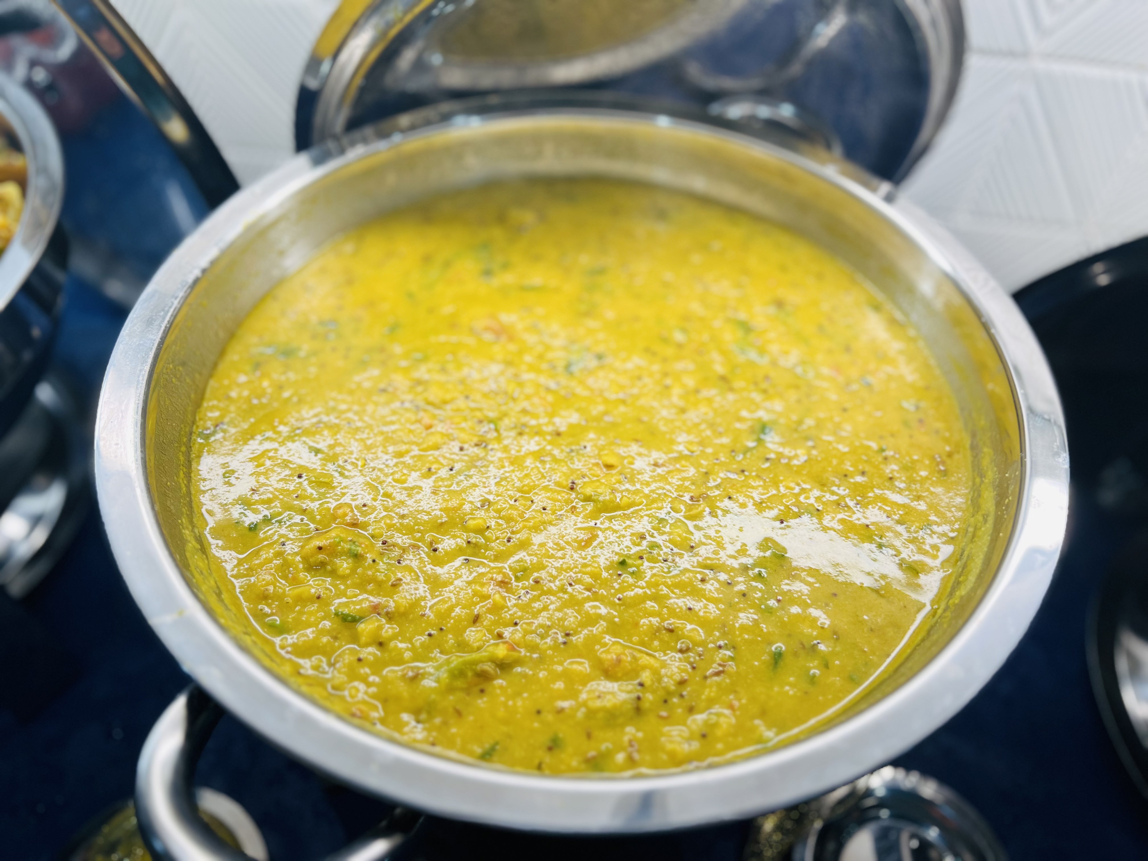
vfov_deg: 53.1
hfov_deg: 67.3
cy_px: 430
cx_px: 574
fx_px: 862
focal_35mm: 26
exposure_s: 1/143
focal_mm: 5.7
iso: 32
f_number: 1.5
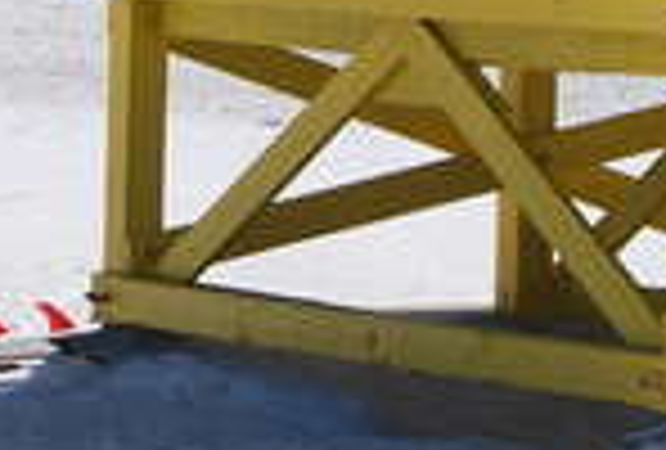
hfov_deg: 5.6
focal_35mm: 364
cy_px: -443
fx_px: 6756
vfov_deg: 3.8
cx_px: 122
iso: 100
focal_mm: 45
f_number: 10
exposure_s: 1/400
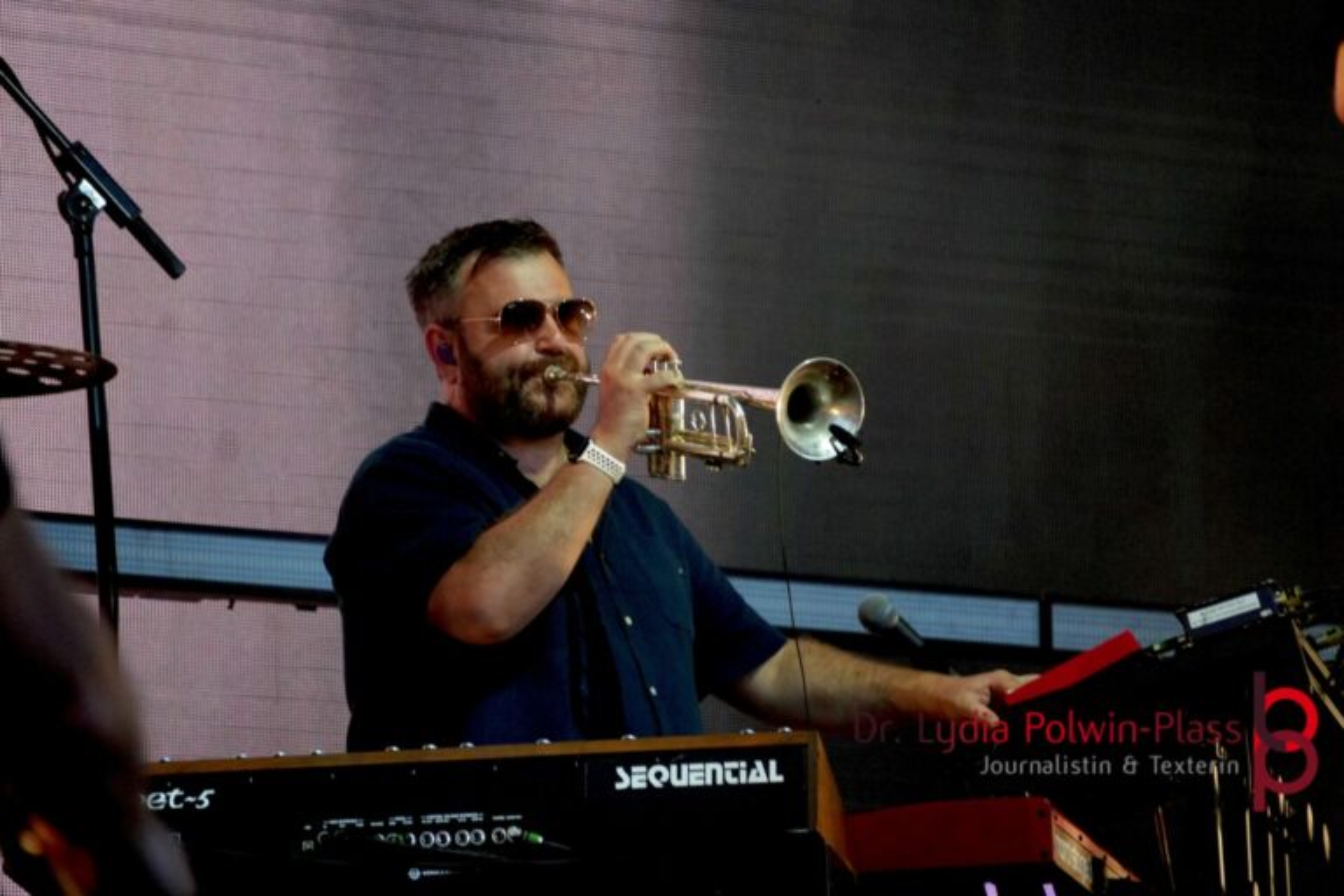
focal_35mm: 308
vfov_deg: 4.5
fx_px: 11479
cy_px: 448
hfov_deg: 6.7
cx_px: 672
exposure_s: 1/320
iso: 3200
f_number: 6.3
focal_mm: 205
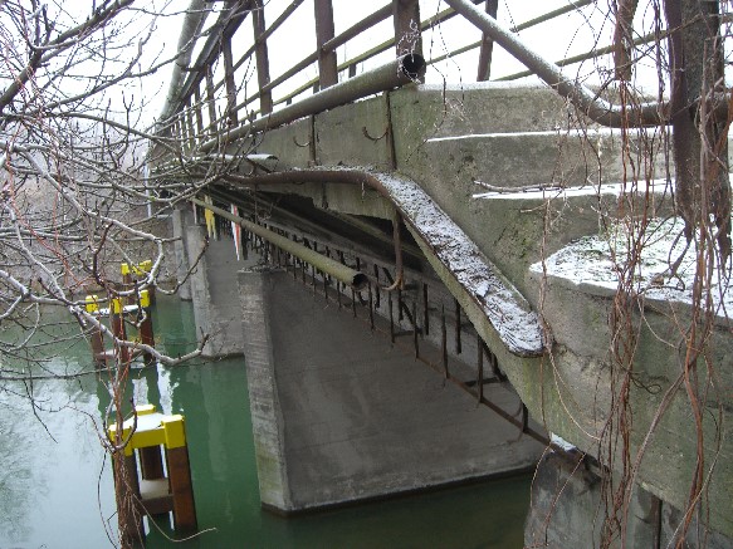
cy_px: 274
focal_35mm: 38
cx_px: 366
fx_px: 804
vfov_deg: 37.7
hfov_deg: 49.0
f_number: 2.8
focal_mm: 7.9
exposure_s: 1/125
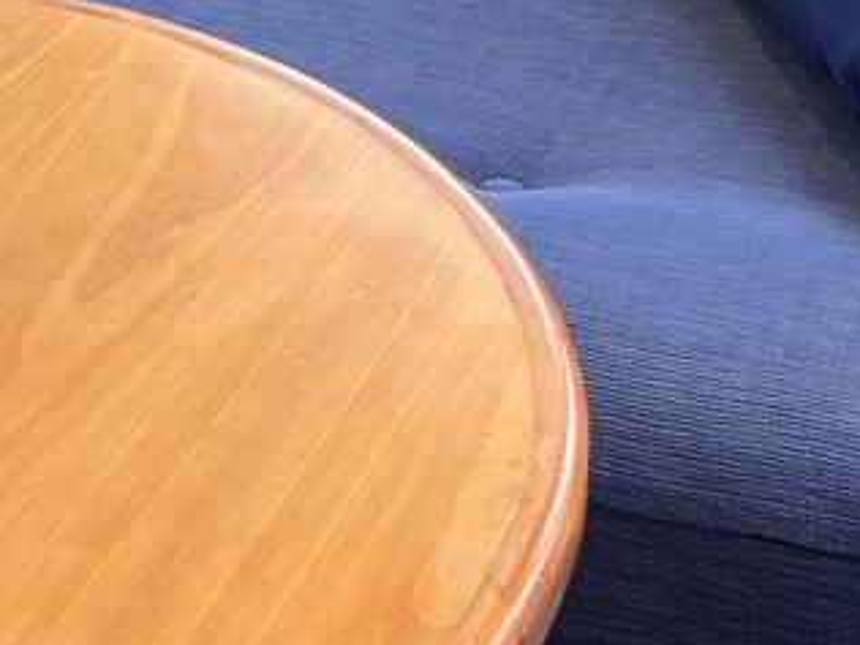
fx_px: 5118
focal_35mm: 206
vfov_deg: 6.4
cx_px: 354
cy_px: -1501
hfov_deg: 9.6
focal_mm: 5.96
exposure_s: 1/121
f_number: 1.6
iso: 100
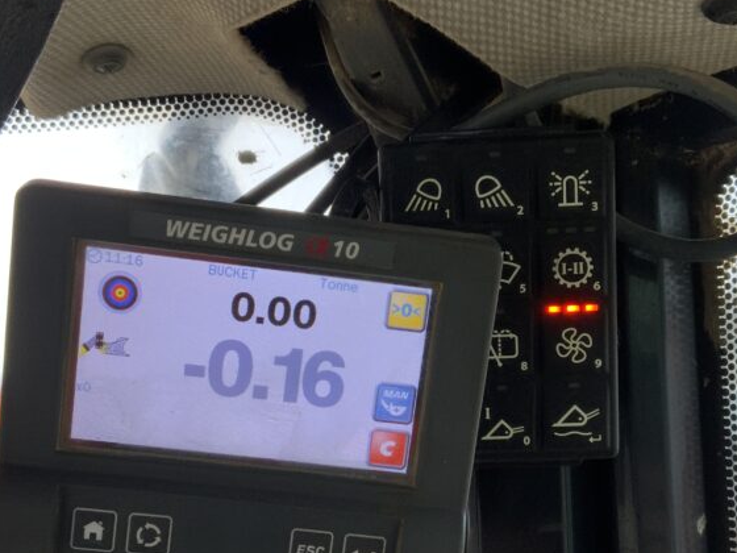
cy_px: 358
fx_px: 1128
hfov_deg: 36.2
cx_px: 376
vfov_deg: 27.4
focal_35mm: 53
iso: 40
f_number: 1.8
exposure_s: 1/122
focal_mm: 3
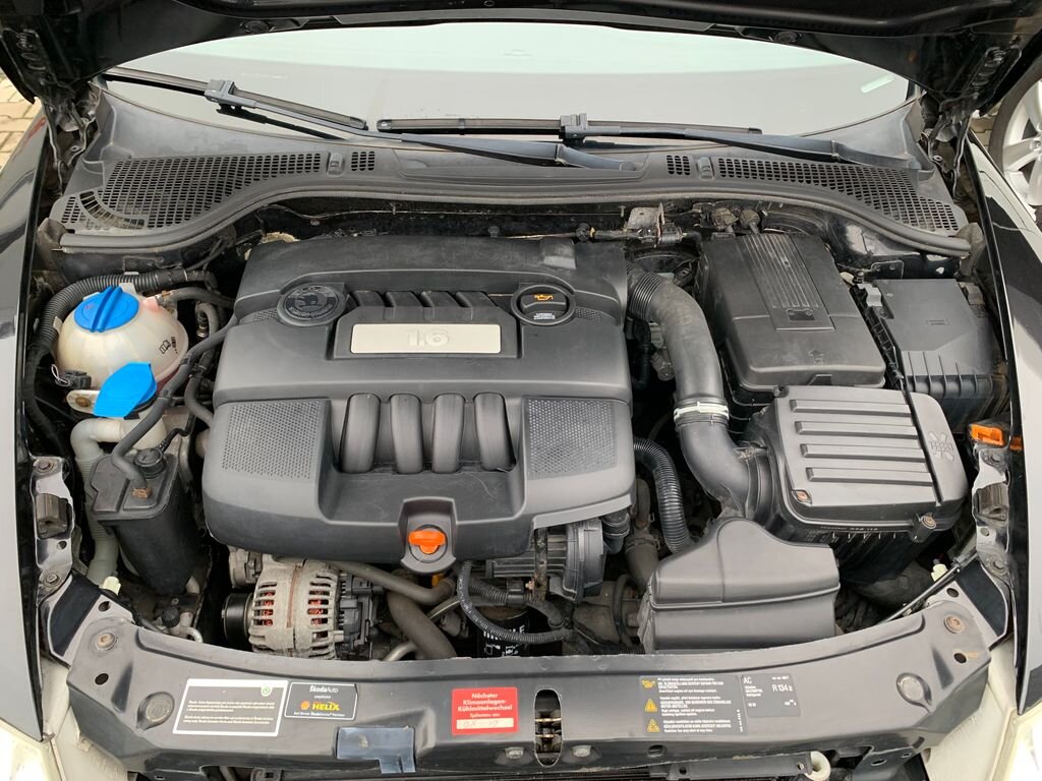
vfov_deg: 53.1
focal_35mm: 26
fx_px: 783
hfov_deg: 67.3
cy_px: 390
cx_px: 521
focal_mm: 4.25
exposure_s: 1/121
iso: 80
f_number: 1.8
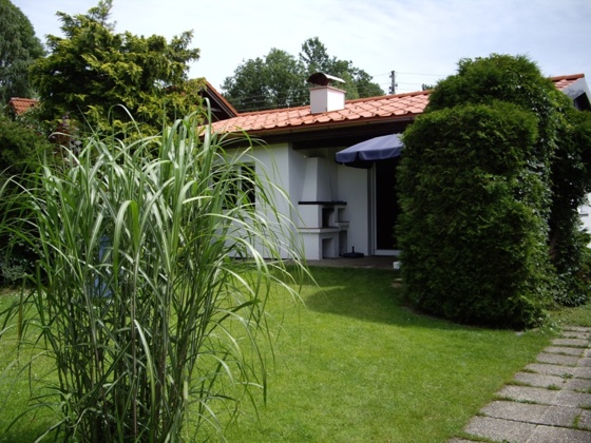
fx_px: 649
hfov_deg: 49.0
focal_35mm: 38
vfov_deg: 37.7
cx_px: 296
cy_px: 222
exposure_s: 1/800
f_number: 2.8
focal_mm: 7.9
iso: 64
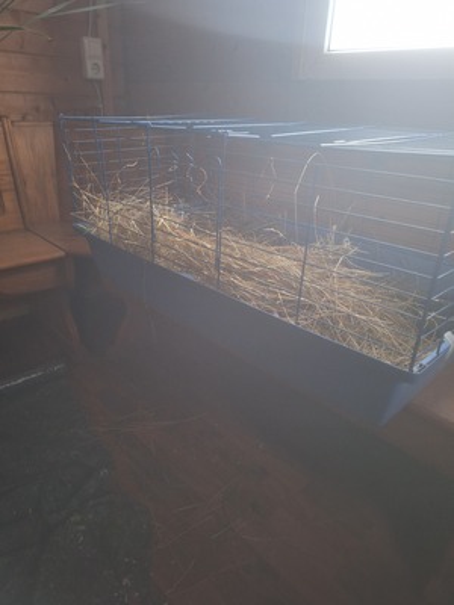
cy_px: 302
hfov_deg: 58.9
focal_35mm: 23
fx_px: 402
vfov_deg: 73.9
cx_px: 227
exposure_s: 1/25
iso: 400
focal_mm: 5.54
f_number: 1.8
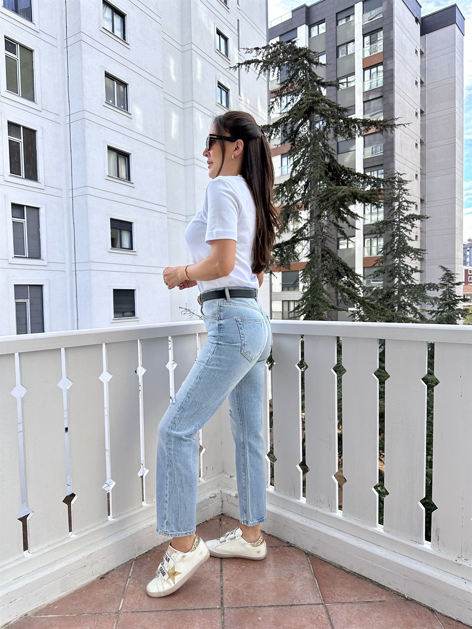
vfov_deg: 71.6
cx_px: 236
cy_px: 314
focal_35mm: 24
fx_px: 436
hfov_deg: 56.8
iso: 80
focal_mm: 6.86
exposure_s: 1/1095
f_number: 1.78
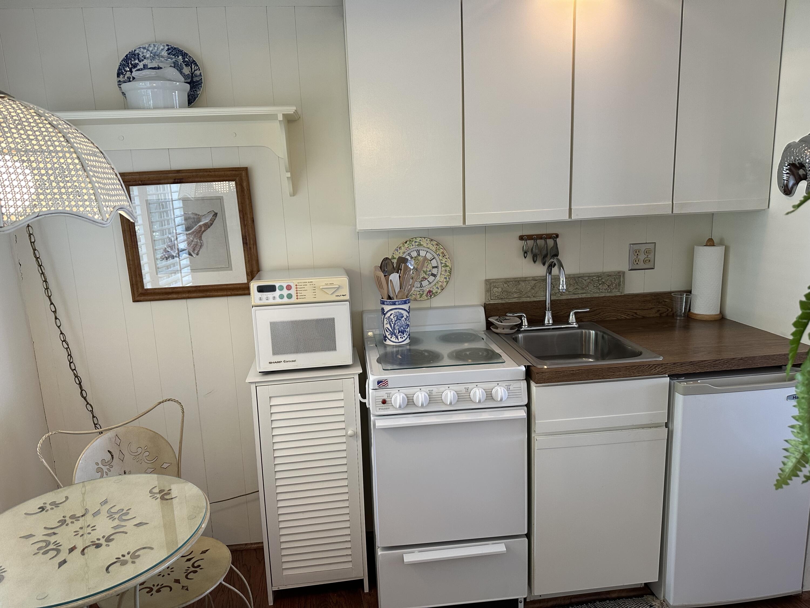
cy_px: 304
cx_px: 405
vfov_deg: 56.8
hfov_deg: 71.6
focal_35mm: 24
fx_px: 562
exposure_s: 1/120
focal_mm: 6.86
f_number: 1.78
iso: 160
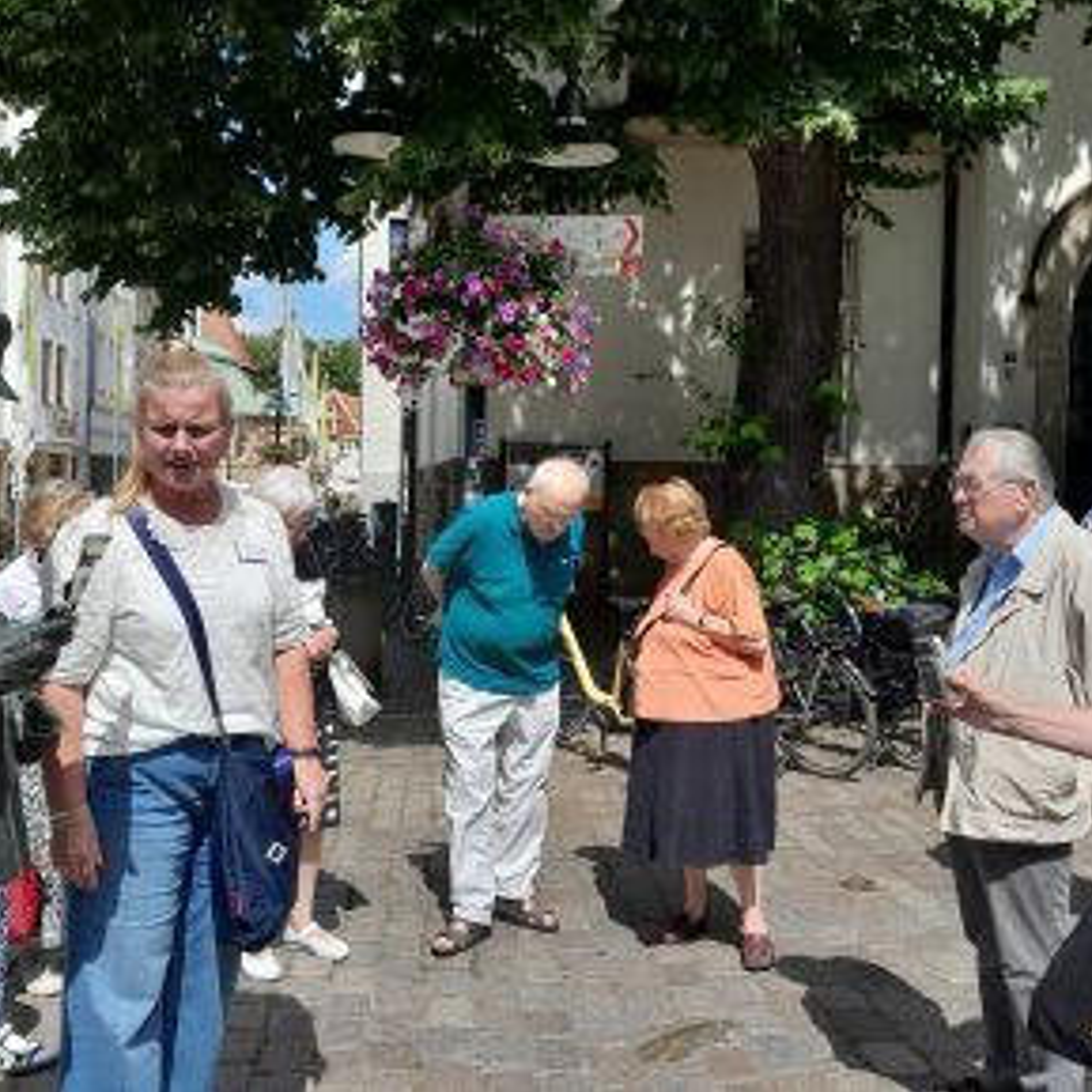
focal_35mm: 33
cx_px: 533
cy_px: 529
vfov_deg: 49.7
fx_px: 1178
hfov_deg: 49.7
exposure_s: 1/1067
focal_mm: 4
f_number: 1.8
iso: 40
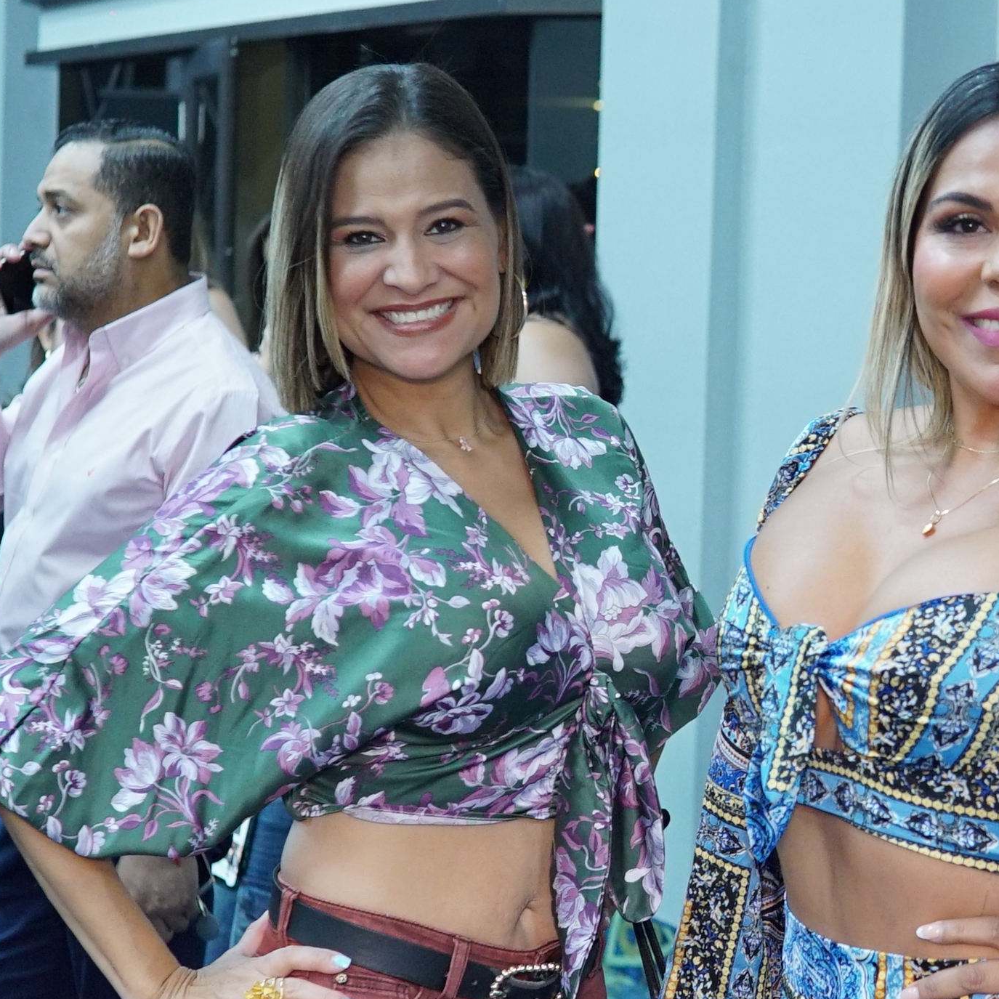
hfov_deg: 22.2
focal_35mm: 77
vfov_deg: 22.5
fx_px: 2514
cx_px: 809
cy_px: 570
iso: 1600
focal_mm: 30
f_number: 3.2
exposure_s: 1/80
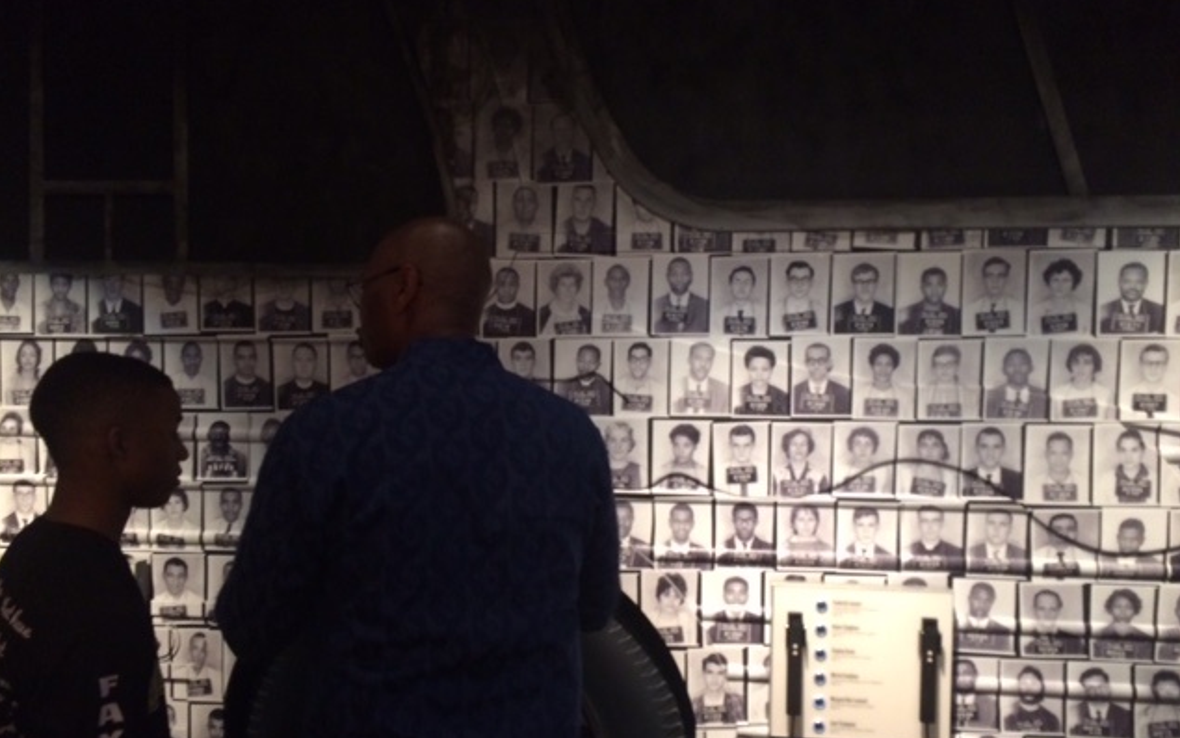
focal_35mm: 31
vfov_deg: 40.5
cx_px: 587
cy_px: 433
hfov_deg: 61.2
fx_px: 997
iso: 320
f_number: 2.2
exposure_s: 1/24
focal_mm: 4.15
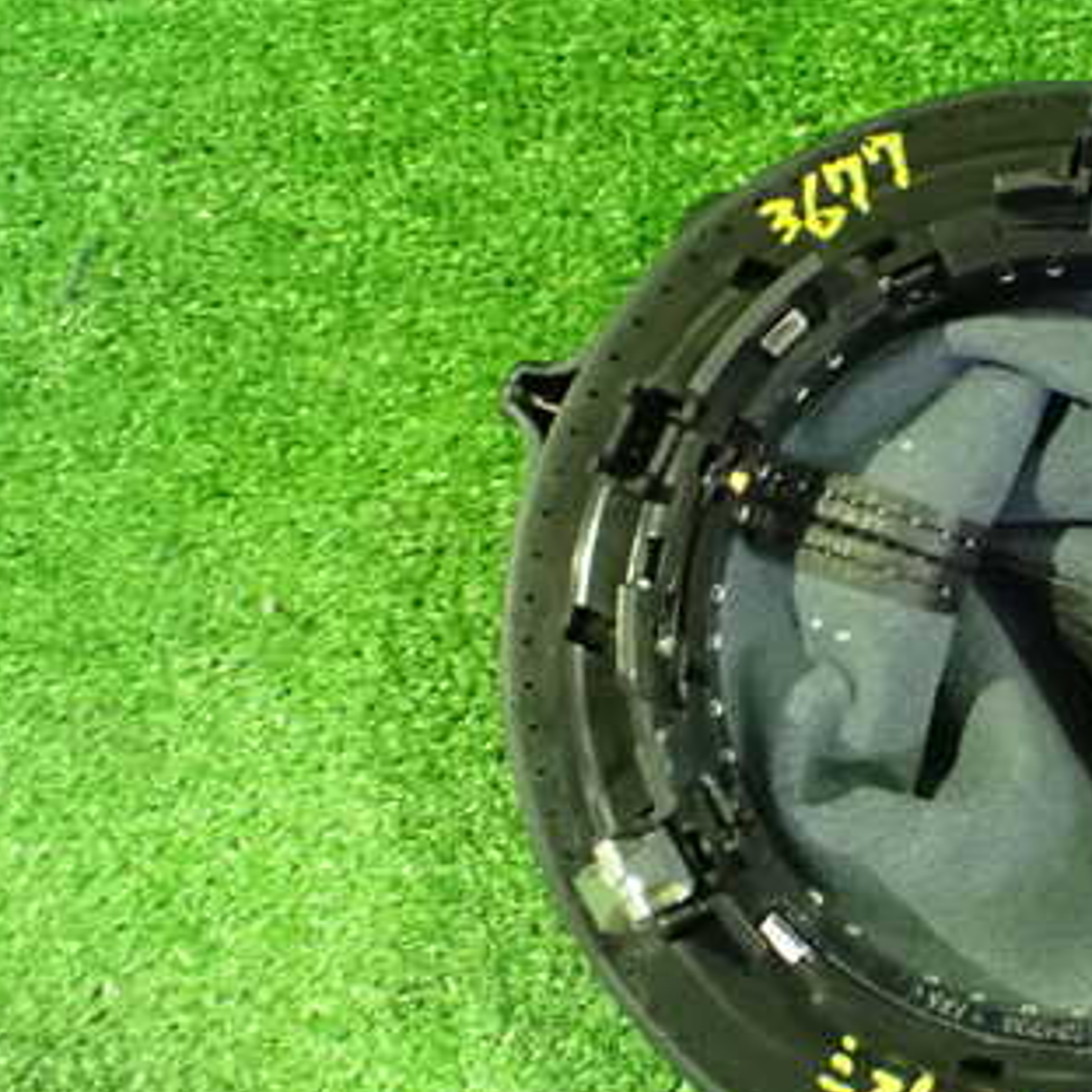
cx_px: 1004
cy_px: 616
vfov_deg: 33.4
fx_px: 1820
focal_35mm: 51
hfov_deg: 31.6
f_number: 2.3
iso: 1600
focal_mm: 5.4
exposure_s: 1/20
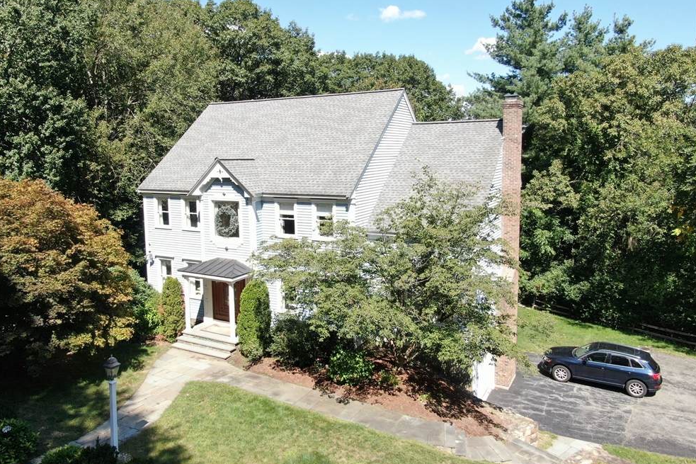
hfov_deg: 69.4
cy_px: 202
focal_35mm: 26
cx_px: 336
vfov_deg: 49.4
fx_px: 503
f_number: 2.8
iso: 100
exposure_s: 1/640
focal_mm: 4.39
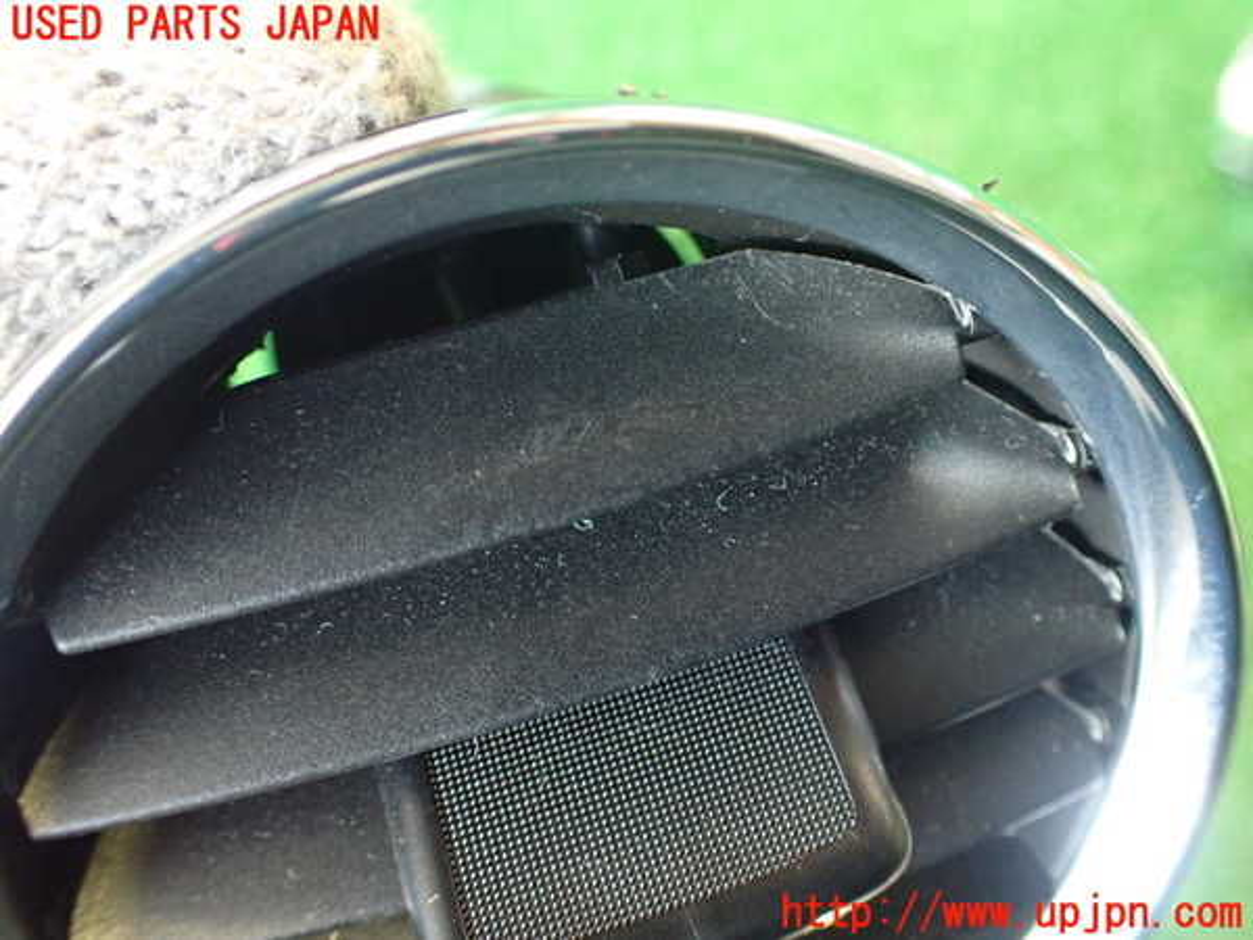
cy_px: 470
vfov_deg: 44.2
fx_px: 1158
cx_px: 626
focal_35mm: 32
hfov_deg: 56.8
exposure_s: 1/30
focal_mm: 5.79
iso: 800
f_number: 2.4
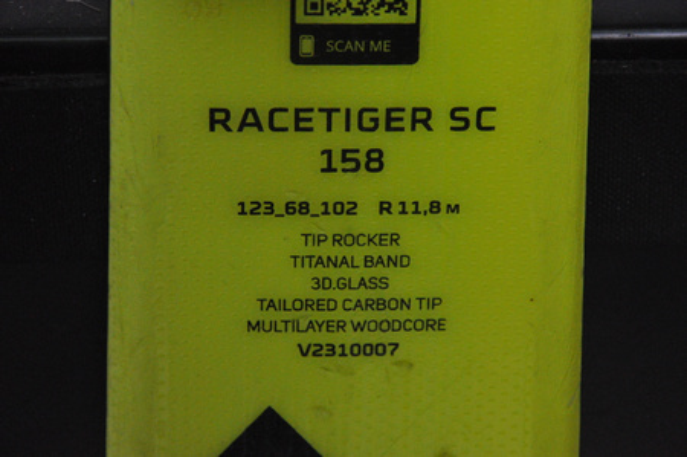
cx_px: 344
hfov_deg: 13.1
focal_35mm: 158
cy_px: 228
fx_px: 3002
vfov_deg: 8.7
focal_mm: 105
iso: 3200
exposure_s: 1/125
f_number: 9.5
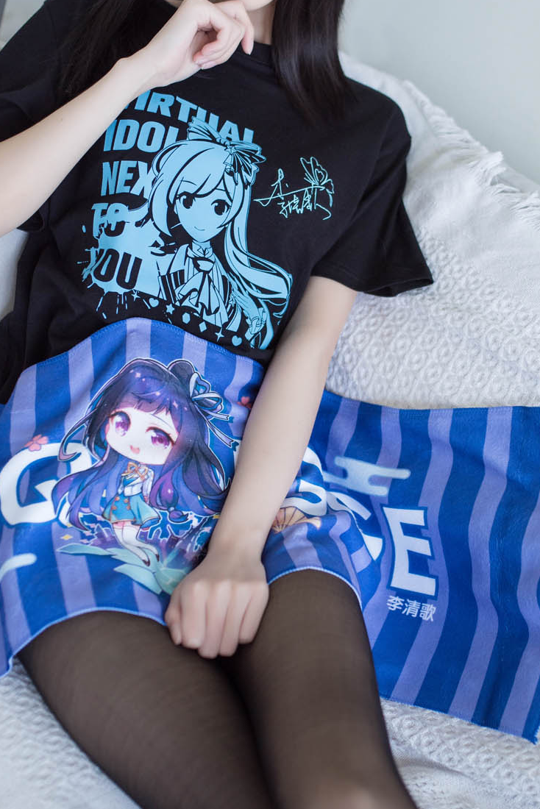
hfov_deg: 22.2
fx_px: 1372
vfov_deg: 32.9
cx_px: 321
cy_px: 366
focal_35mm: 61
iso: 200
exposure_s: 1/320
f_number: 2
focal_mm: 35
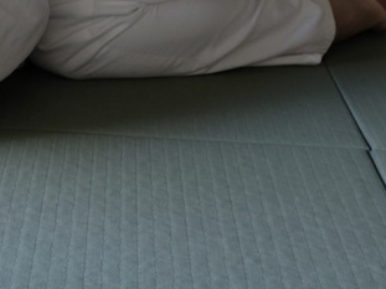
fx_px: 1170
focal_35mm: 105
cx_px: -164
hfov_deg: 17.2
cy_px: -124
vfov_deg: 13.4
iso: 800
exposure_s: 1/27
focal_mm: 21.4
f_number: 7.1
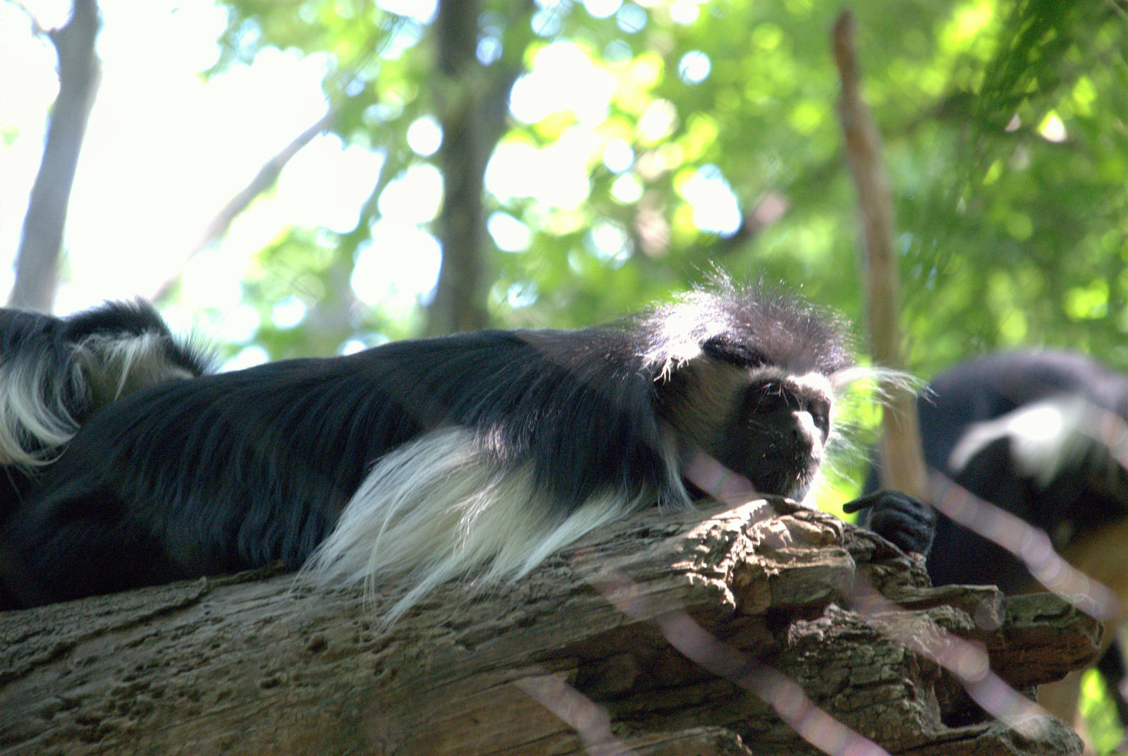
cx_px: 564
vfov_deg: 4.6
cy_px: 378
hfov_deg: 6.9
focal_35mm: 300
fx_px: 9414
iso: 1600
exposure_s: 1/60
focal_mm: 200
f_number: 6.3
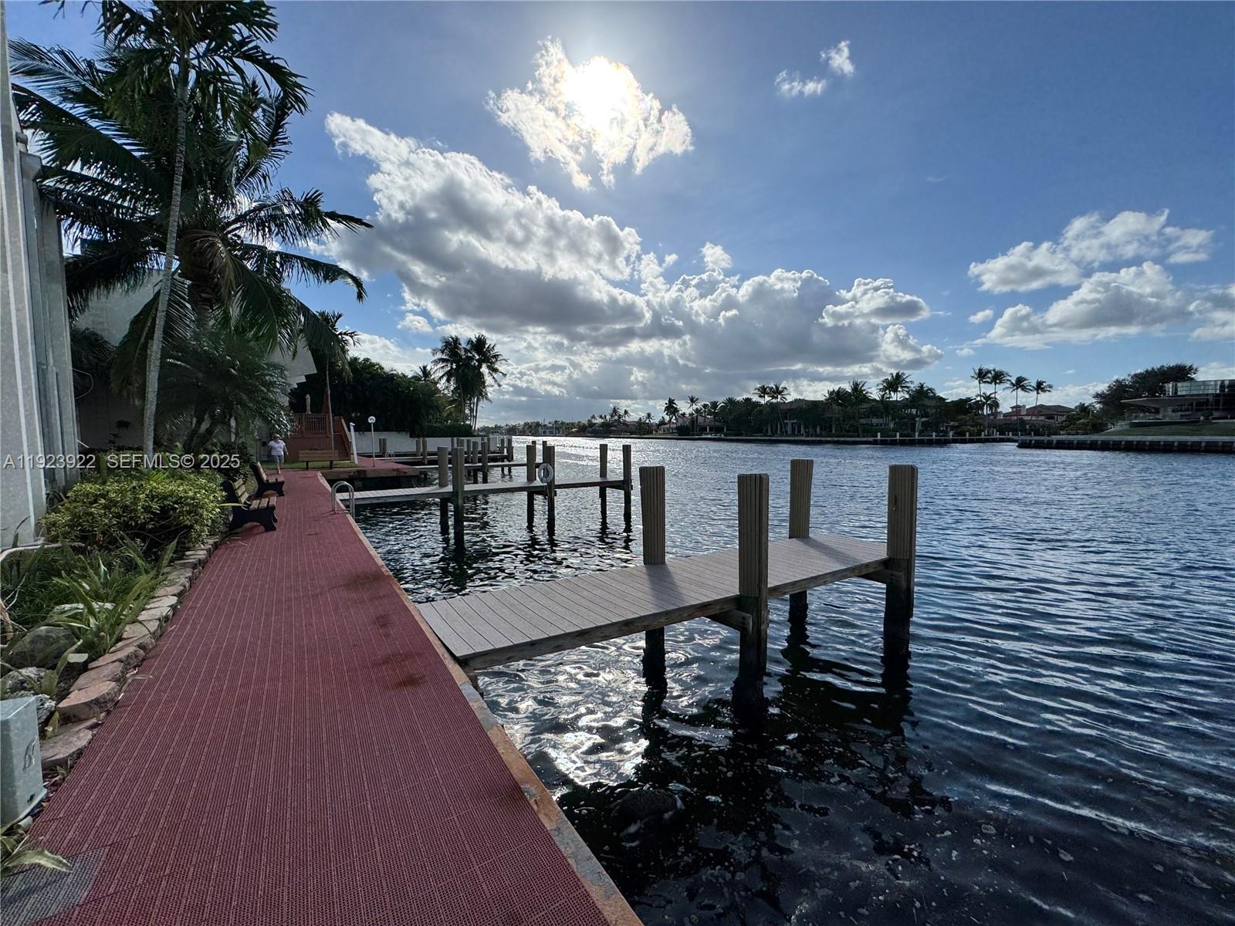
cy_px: 463
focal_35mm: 14
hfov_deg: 102.1
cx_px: 618
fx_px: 499
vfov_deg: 85.7
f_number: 2.2
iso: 40
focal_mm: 2.22
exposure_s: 1/3906
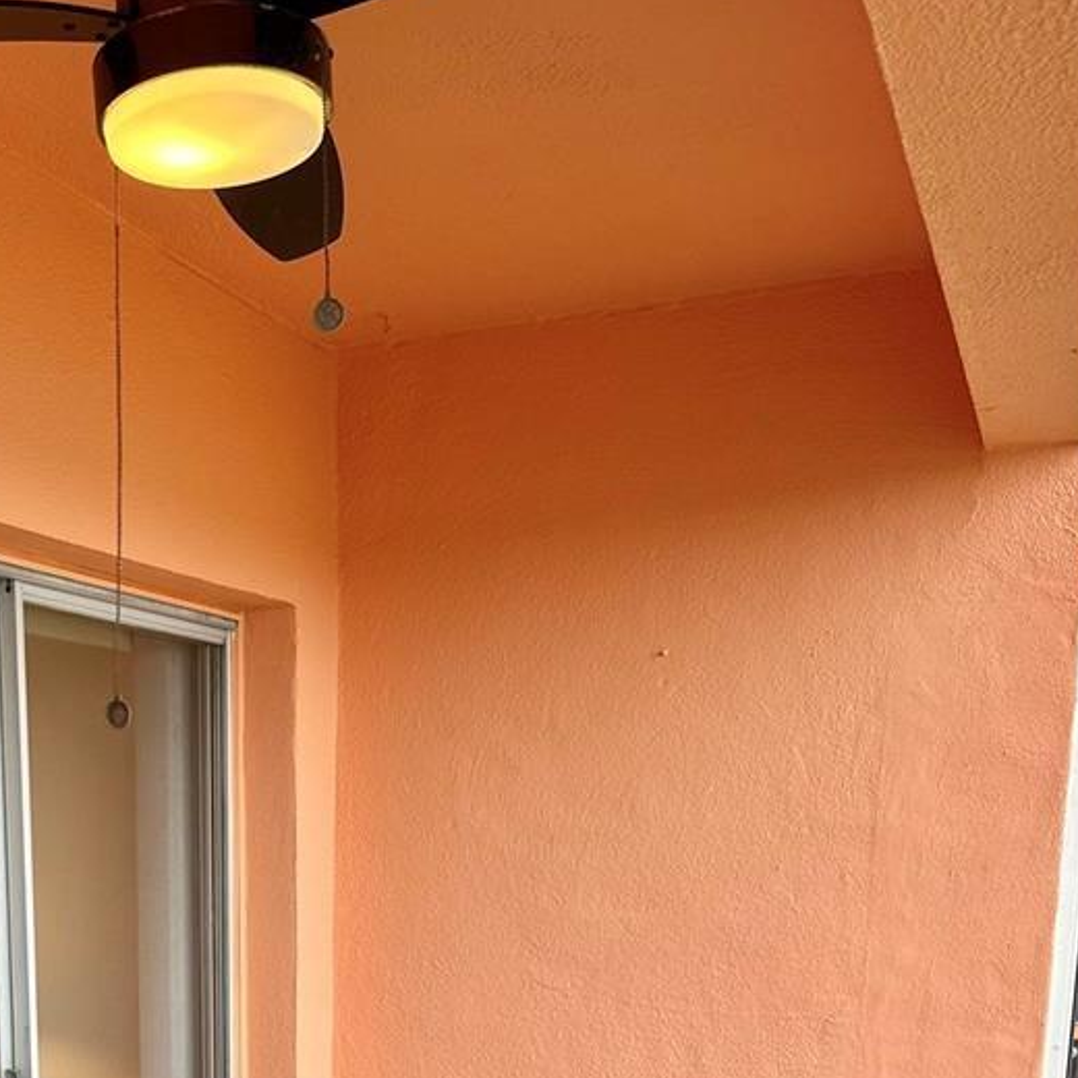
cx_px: 209
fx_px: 1726
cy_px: 1159
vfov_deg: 31.2
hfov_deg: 33.6
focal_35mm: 49
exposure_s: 1/120
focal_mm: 6.86
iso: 80
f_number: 1.78
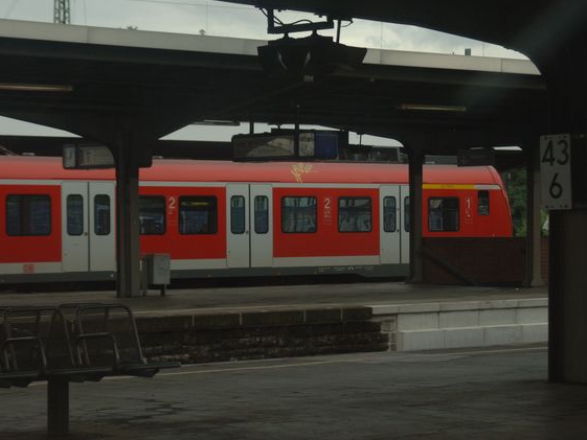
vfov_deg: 12.9
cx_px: 280
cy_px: 220
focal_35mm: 115
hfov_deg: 17.1
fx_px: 1951
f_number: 4.8
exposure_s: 1/250
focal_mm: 70
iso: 400
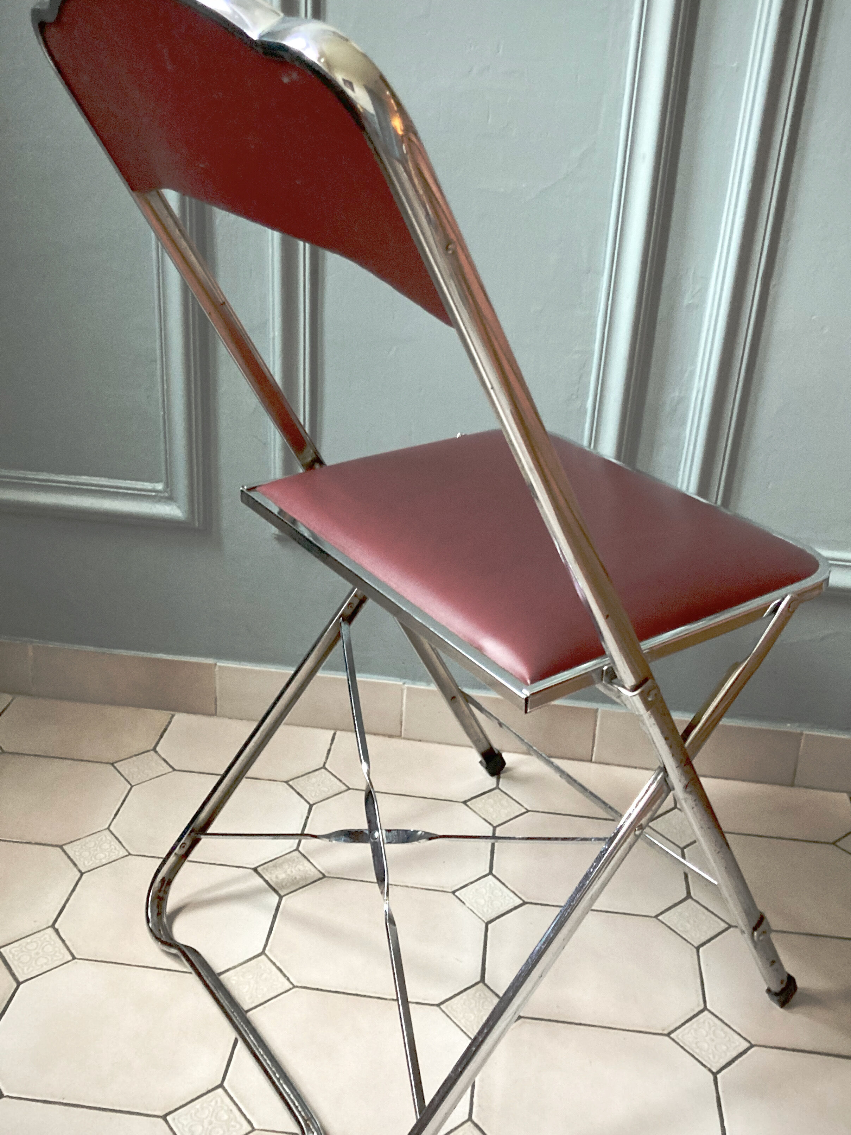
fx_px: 1147
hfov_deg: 40.7
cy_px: 575
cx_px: 420
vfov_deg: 52.6
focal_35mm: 35
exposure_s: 1/30
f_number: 1.8
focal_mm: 3.99
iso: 400
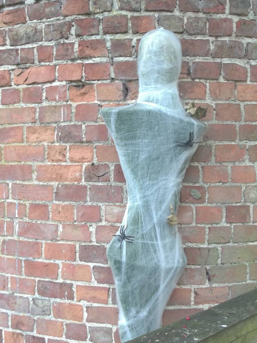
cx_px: 147
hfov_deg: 32.1
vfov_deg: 42.1
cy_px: 174
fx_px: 445
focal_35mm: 45
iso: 80
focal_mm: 5.9
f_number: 3.3
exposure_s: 1/60
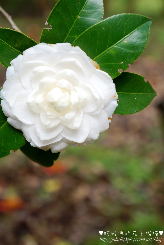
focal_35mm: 69
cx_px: 82
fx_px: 471
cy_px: 122
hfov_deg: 19.7
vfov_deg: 29.2
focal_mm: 46
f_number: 5
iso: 100
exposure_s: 1/100
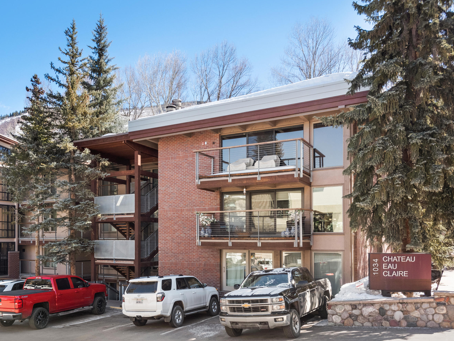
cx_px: 166
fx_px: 393
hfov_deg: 59.1
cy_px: 192
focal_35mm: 30
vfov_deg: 46.7
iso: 800
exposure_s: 1/400
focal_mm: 24
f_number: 7.1
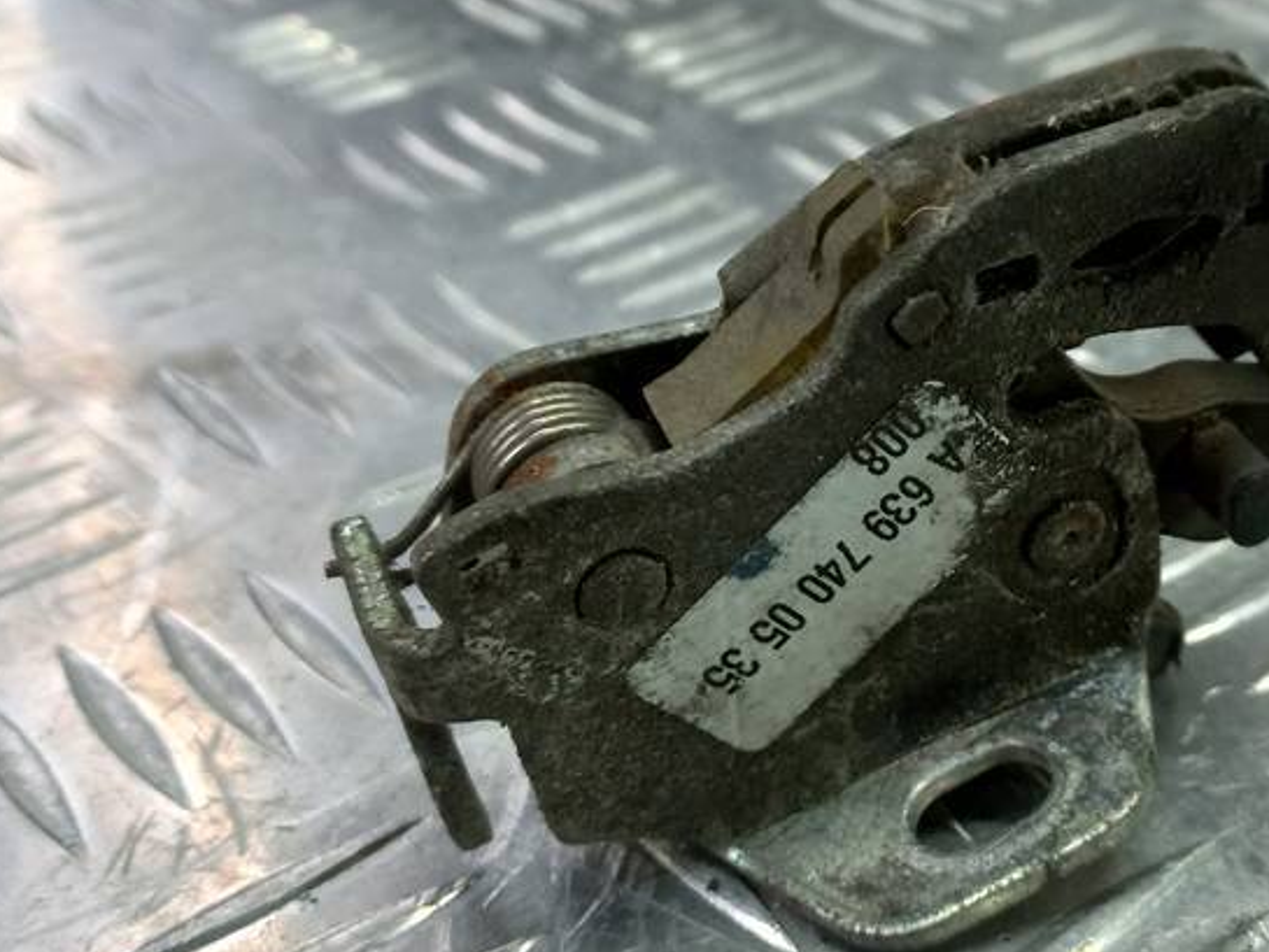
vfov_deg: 30.9
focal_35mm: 47
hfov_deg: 39.6
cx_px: 917
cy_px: 493
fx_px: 1723
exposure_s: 1/50
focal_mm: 4.6
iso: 64
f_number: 1.8
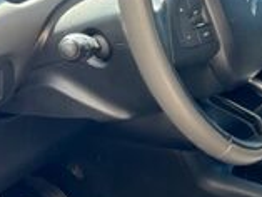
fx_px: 803
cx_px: 247
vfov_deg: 13.8
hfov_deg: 18.2
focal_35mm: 106
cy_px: 190
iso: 50
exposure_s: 1/299
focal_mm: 5.7
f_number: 1.5
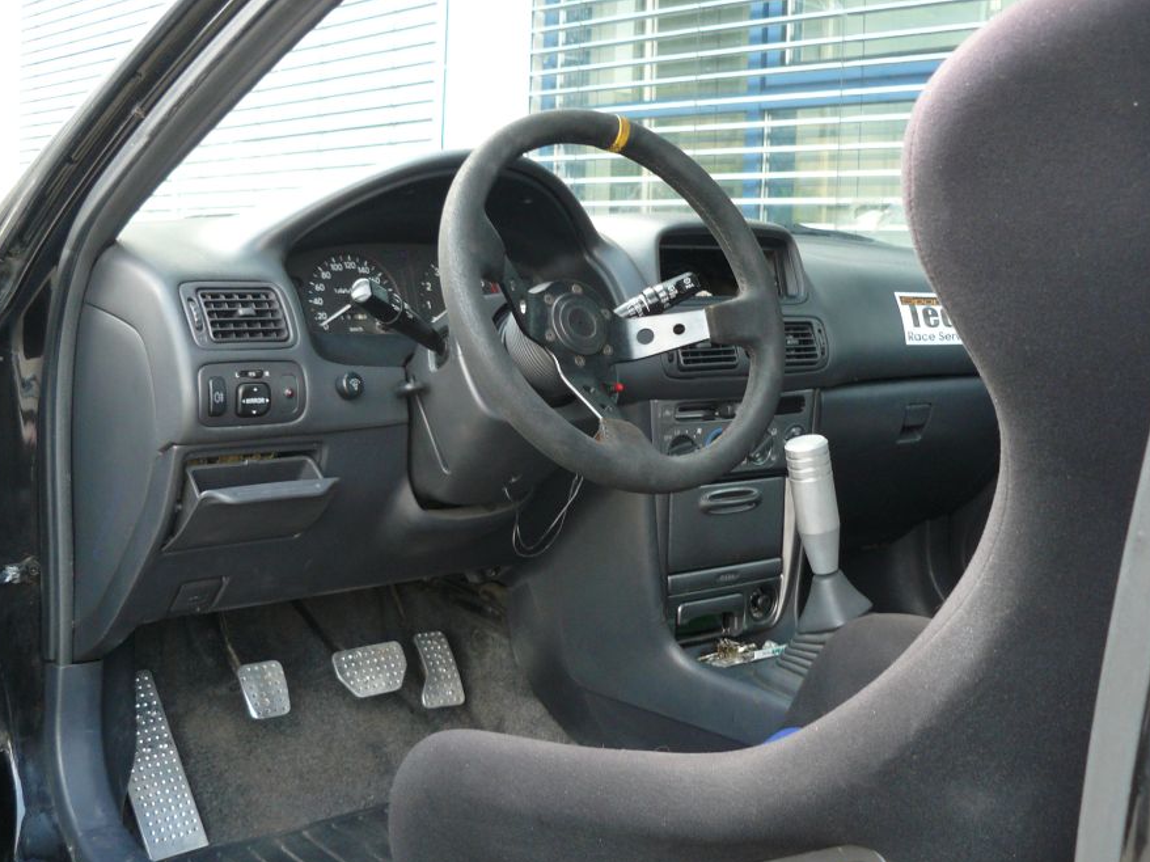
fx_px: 1395
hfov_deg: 44.7
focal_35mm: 42
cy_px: 397
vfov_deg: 34.3
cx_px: 659
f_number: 2.8
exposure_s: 1/30
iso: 125
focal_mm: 6
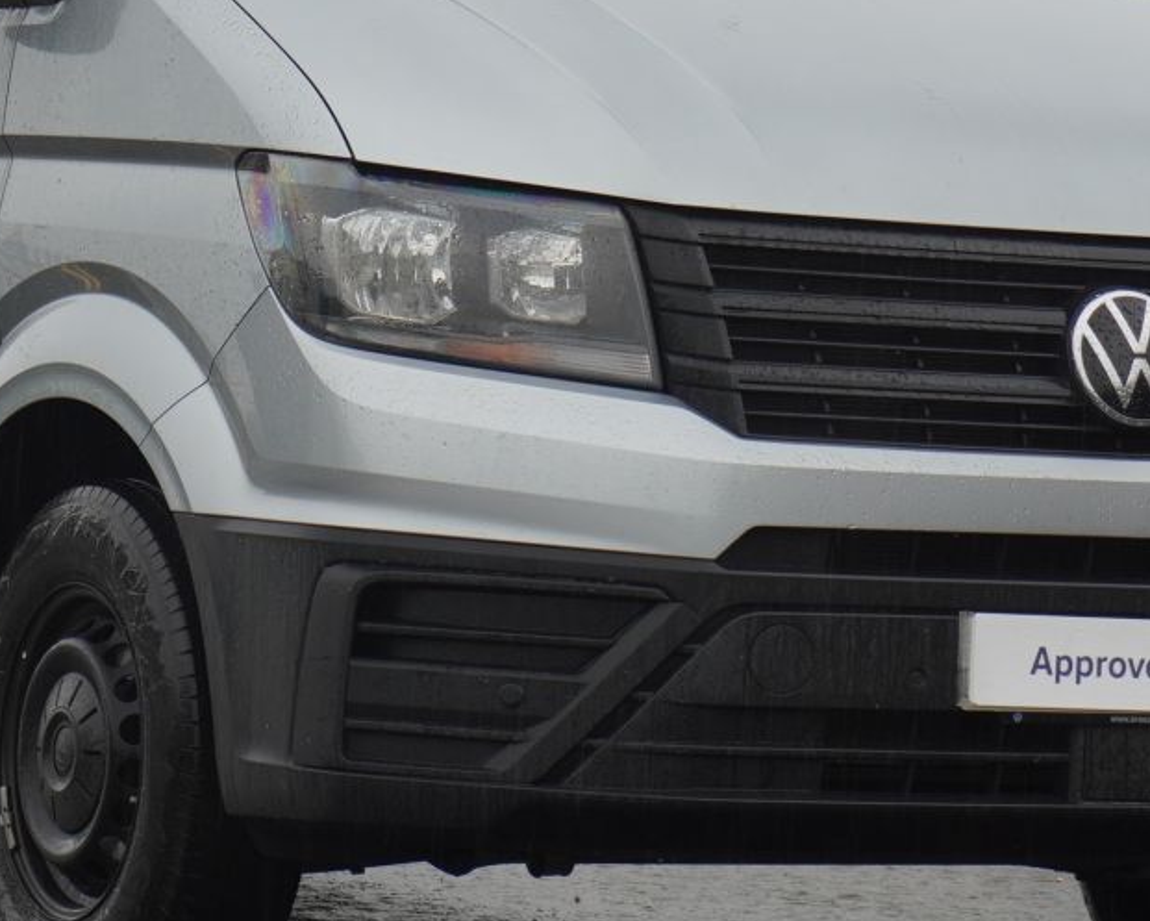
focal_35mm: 174
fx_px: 5923
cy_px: 233
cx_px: 239
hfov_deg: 11.1
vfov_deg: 8.9
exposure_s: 1/90
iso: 400
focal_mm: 48
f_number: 5.6
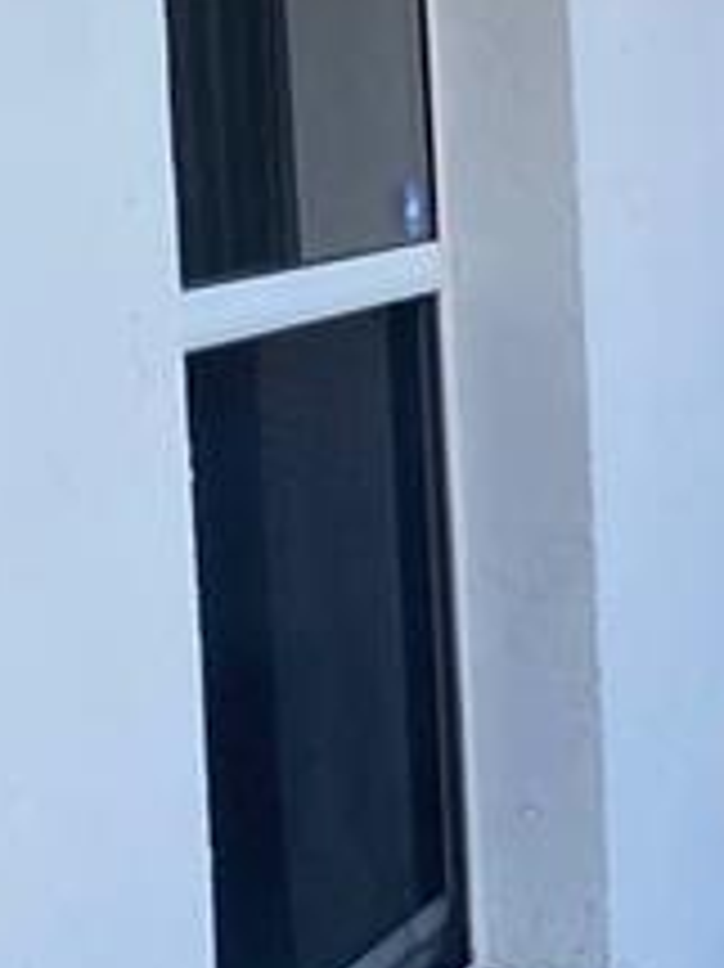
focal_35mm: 145
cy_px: 486
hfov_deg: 9.3
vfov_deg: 13.6
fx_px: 4048
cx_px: 1637
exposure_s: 1/662
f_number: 1.8
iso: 32
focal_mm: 4.25
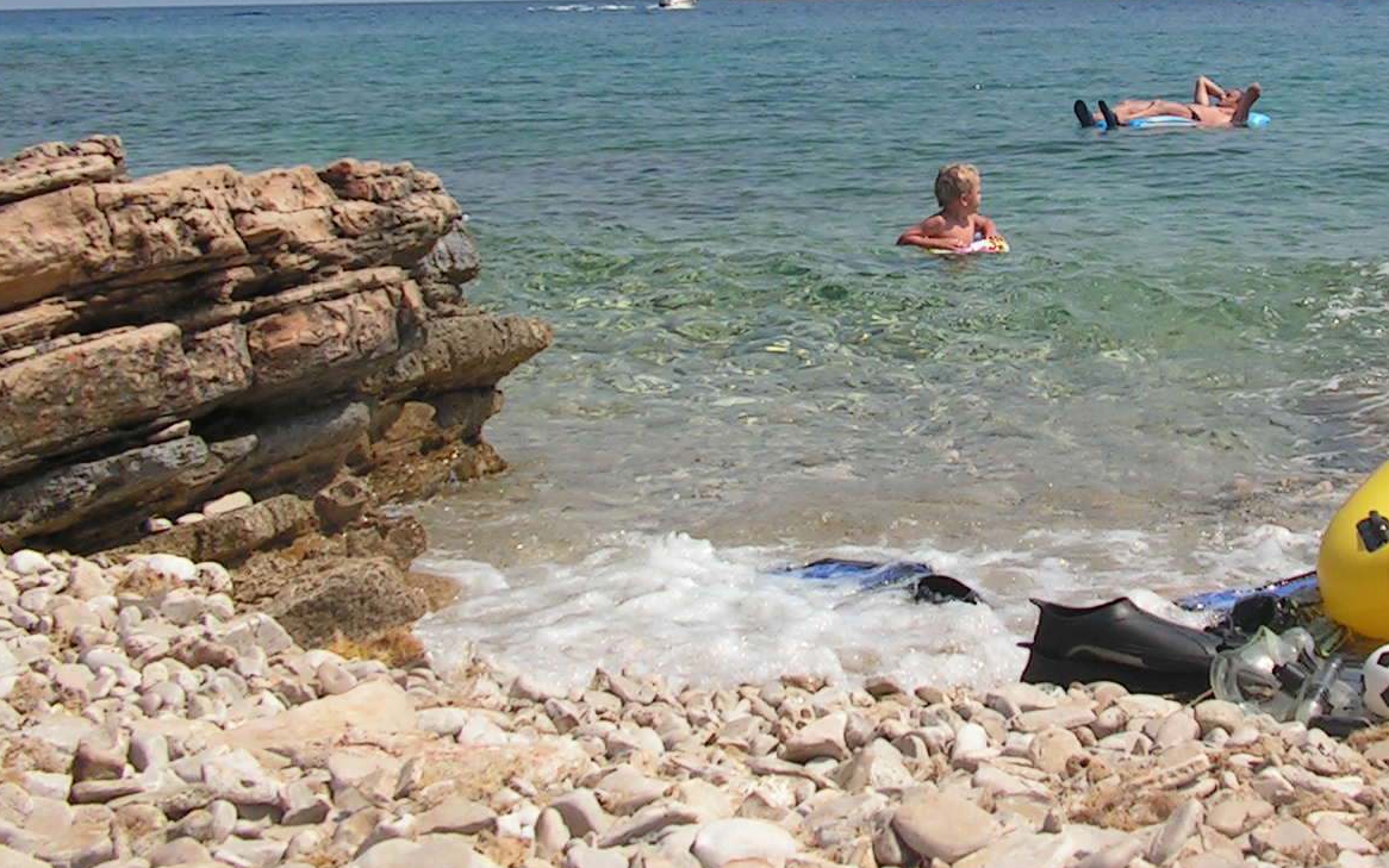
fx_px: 2537
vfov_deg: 19.3
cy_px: 235
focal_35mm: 67
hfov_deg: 30.2
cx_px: 996
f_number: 4.8
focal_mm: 6
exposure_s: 1/800
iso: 64
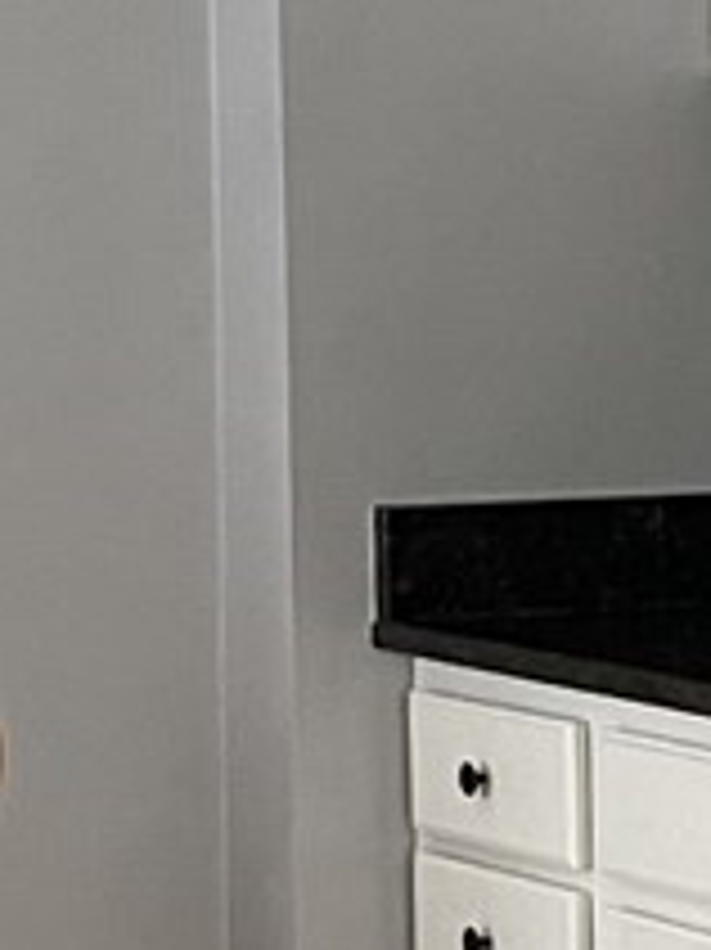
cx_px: 1508
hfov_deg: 7.5
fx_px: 5181
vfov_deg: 10.5
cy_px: 648
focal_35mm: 189
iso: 320
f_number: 1.6
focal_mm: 4.2
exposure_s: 1/60
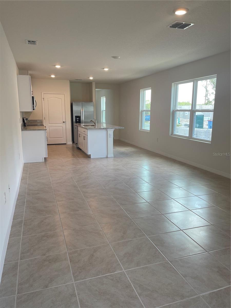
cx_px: 116
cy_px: 154
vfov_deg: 67.3
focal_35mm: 26
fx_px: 231
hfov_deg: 53.1
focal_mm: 5.1
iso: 50
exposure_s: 1/120
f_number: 1.6
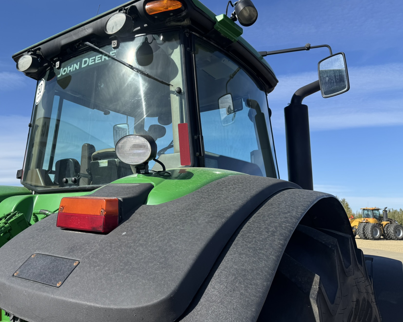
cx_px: 160
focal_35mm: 29
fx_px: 346
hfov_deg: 59.9
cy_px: 140
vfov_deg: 49.8
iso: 80
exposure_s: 1/3413
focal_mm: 6.76
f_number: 1.78
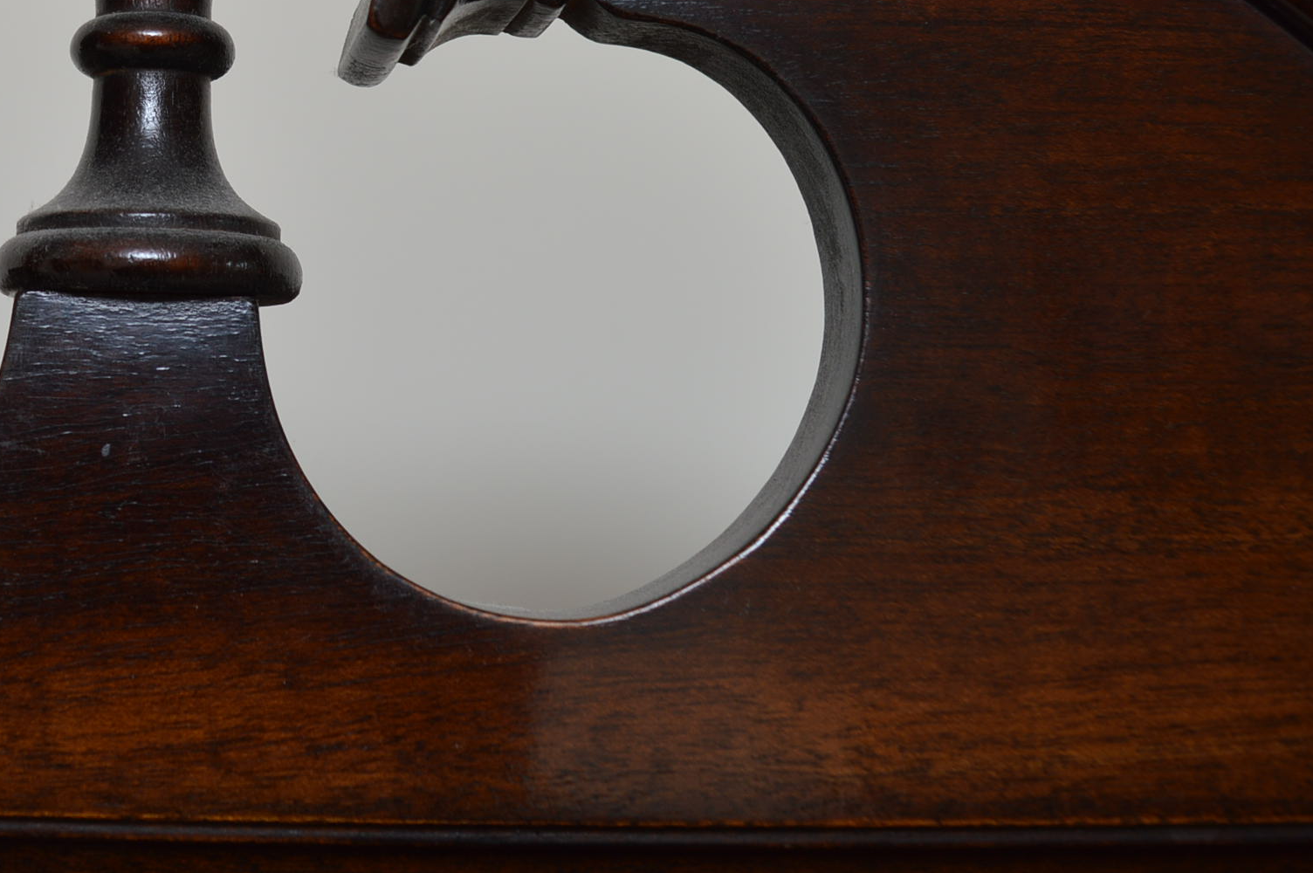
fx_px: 2186
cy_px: 8
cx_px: 114
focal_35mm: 60
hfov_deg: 31.7
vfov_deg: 21.8
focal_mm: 20
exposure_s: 1/60
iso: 100
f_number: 5.6
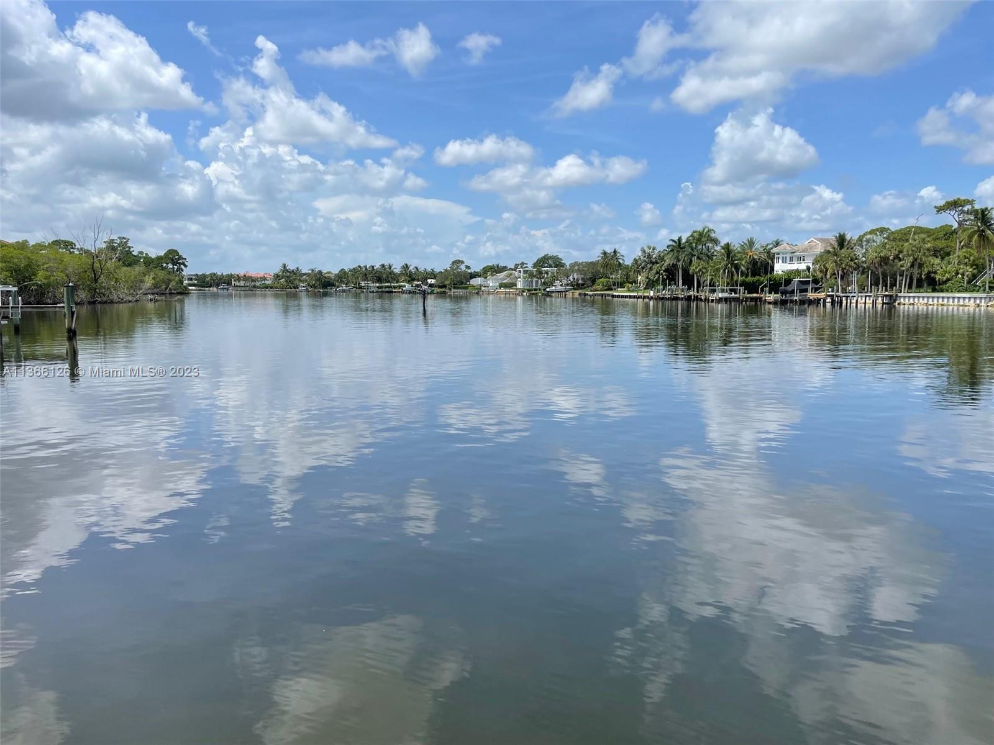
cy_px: 372
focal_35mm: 26
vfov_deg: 53.1
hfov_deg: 67.3
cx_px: 497
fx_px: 747
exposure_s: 1/4464
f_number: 1.6
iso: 32
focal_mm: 4.2
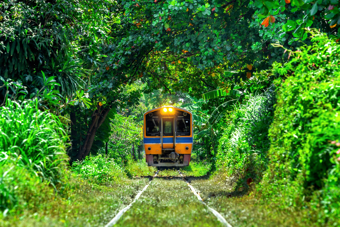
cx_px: 170
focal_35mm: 165
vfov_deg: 8.3
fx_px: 1558
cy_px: 114
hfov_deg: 12.5
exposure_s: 1/250
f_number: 8
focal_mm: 165
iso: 320
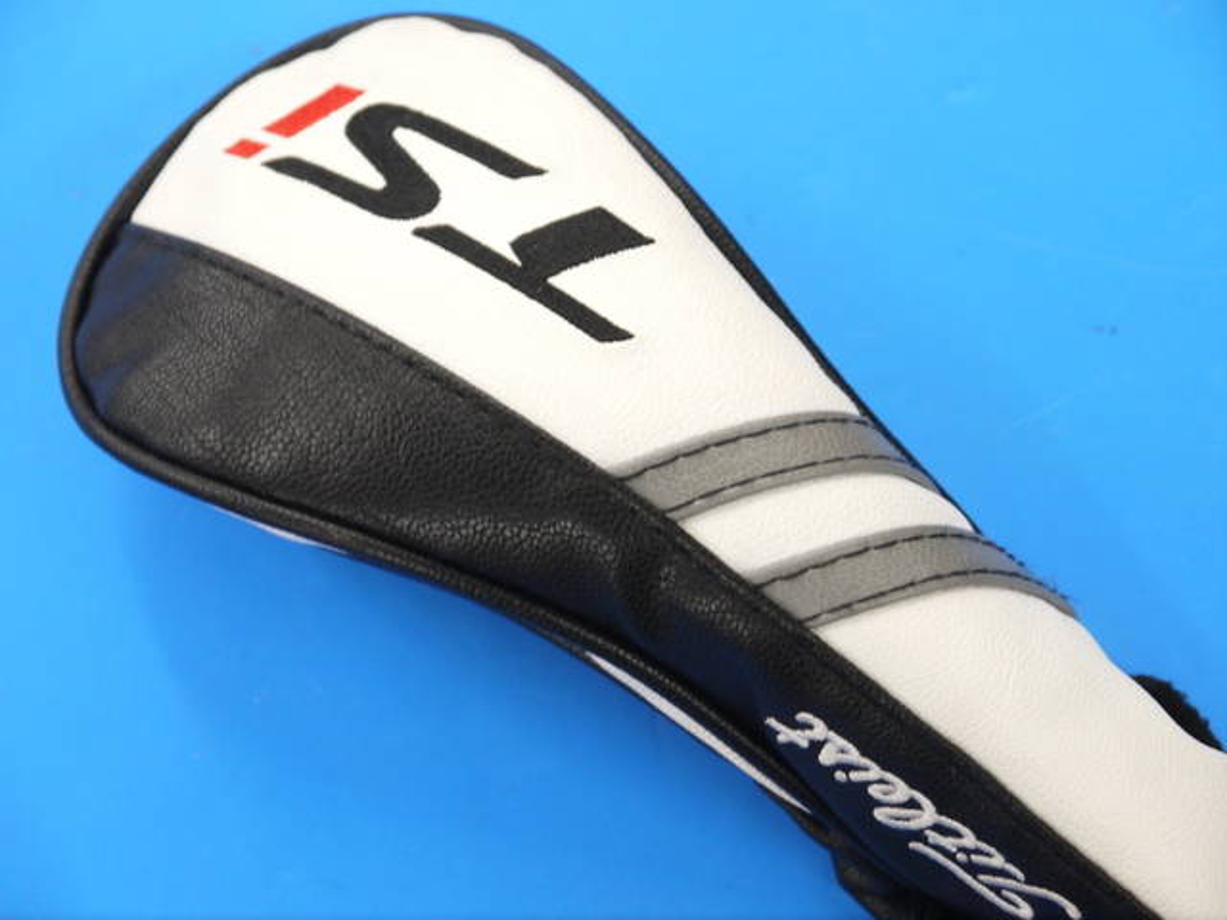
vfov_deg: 18.9
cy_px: 460
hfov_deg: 25.0
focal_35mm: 78
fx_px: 2765
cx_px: 614
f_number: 5.5
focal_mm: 39
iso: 640
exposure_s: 1/80
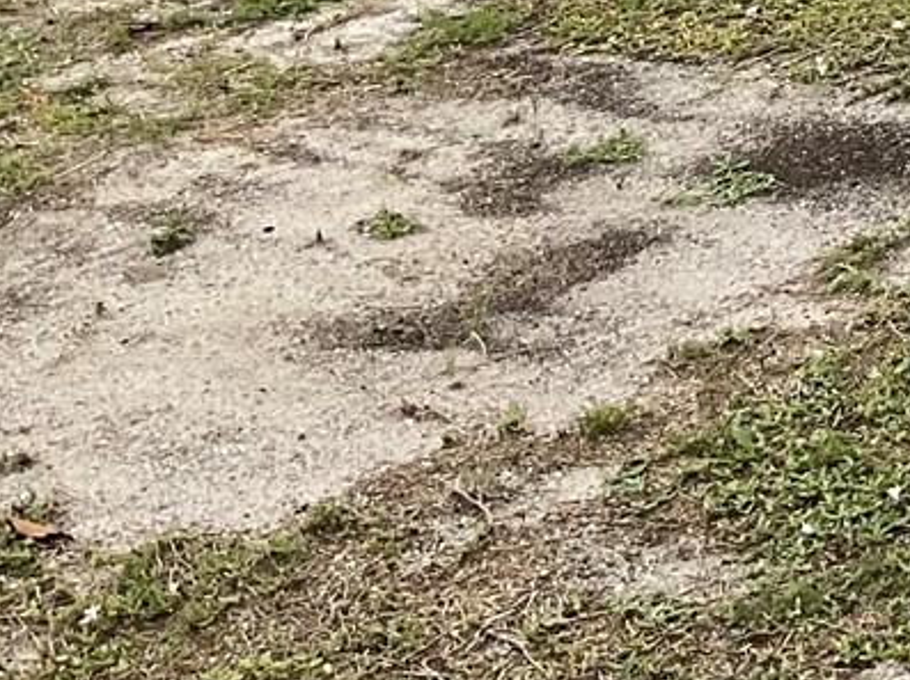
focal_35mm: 117
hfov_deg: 15.1
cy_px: -577
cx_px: 1522
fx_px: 3073
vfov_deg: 11.6
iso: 16
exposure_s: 1/816
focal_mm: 3
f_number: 1.8
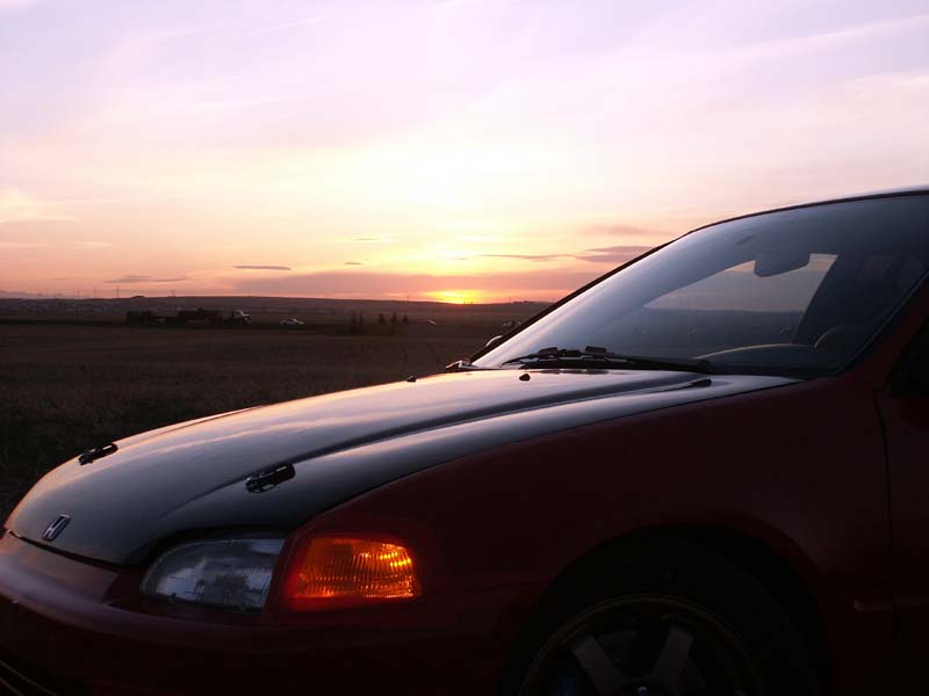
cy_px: 348
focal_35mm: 62
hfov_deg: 31.2
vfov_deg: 23.7
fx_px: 1664
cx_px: 464
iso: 100
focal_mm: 15.44
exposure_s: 1/125
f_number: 4.5
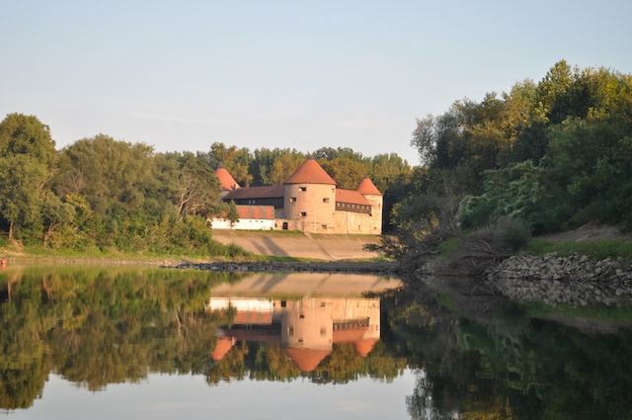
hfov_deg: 24.6
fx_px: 1446
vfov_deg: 16.5
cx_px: 316
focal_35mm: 82
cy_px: 210
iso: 200
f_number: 6.3
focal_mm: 55
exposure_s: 1/160
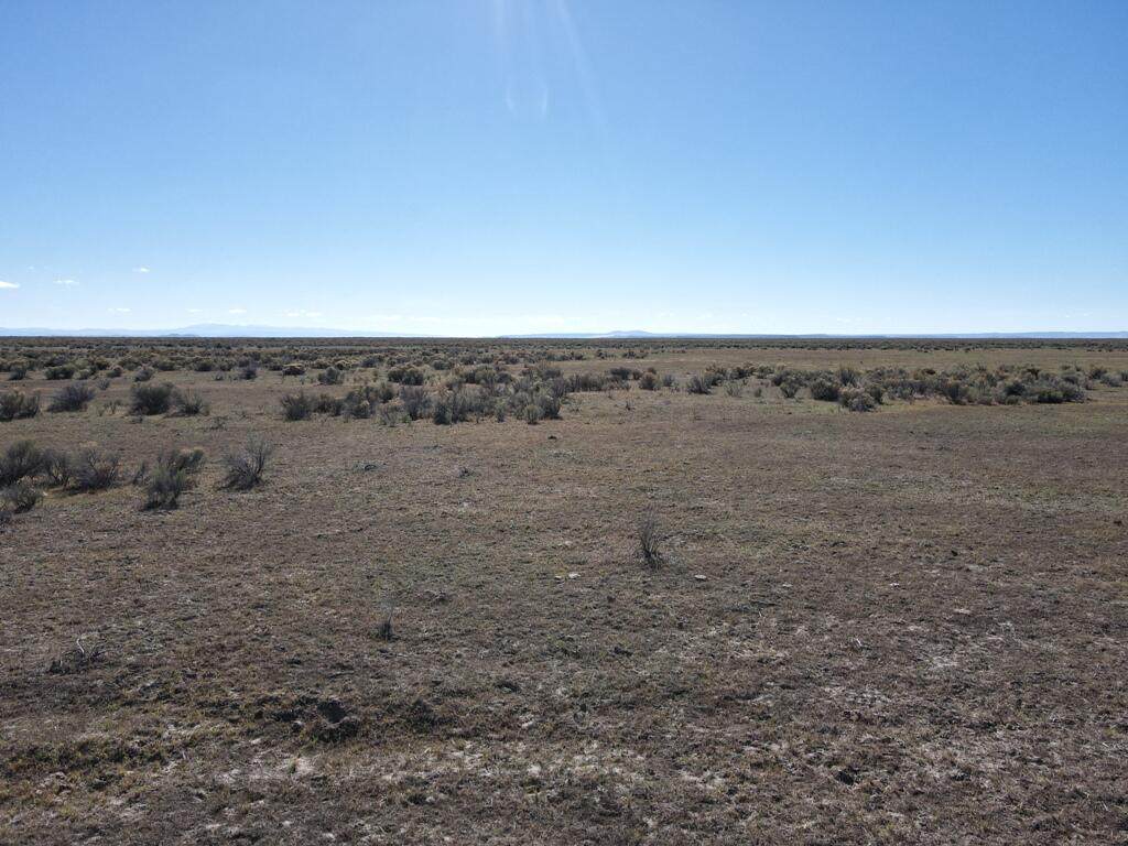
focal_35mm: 24
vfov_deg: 56.8
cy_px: 423
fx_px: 782
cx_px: 564
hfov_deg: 71.6
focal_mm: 4.5
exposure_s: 1/800
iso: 100
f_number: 2.8
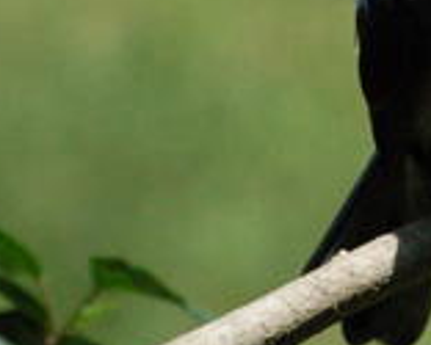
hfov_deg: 1.7
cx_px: 530
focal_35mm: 1154
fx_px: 14730
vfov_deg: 1.3
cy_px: -8
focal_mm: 200
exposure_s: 1/3200
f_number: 7.1
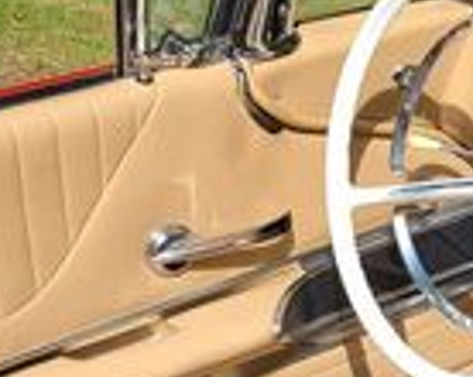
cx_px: 771
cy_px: 343
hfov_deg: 14.8
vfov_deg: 12.9
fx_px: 1650
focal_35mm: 118
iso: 40
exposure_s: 1/1838
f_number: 1.8
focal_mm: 5.4
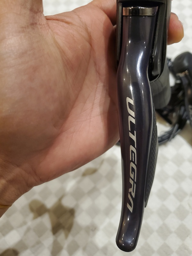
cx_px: 96
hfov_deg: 53.1
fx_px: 192
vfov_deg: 67.3
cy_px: 128
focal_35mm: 26
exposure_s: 1/40
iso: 320
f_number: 1.5
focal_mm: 4.3
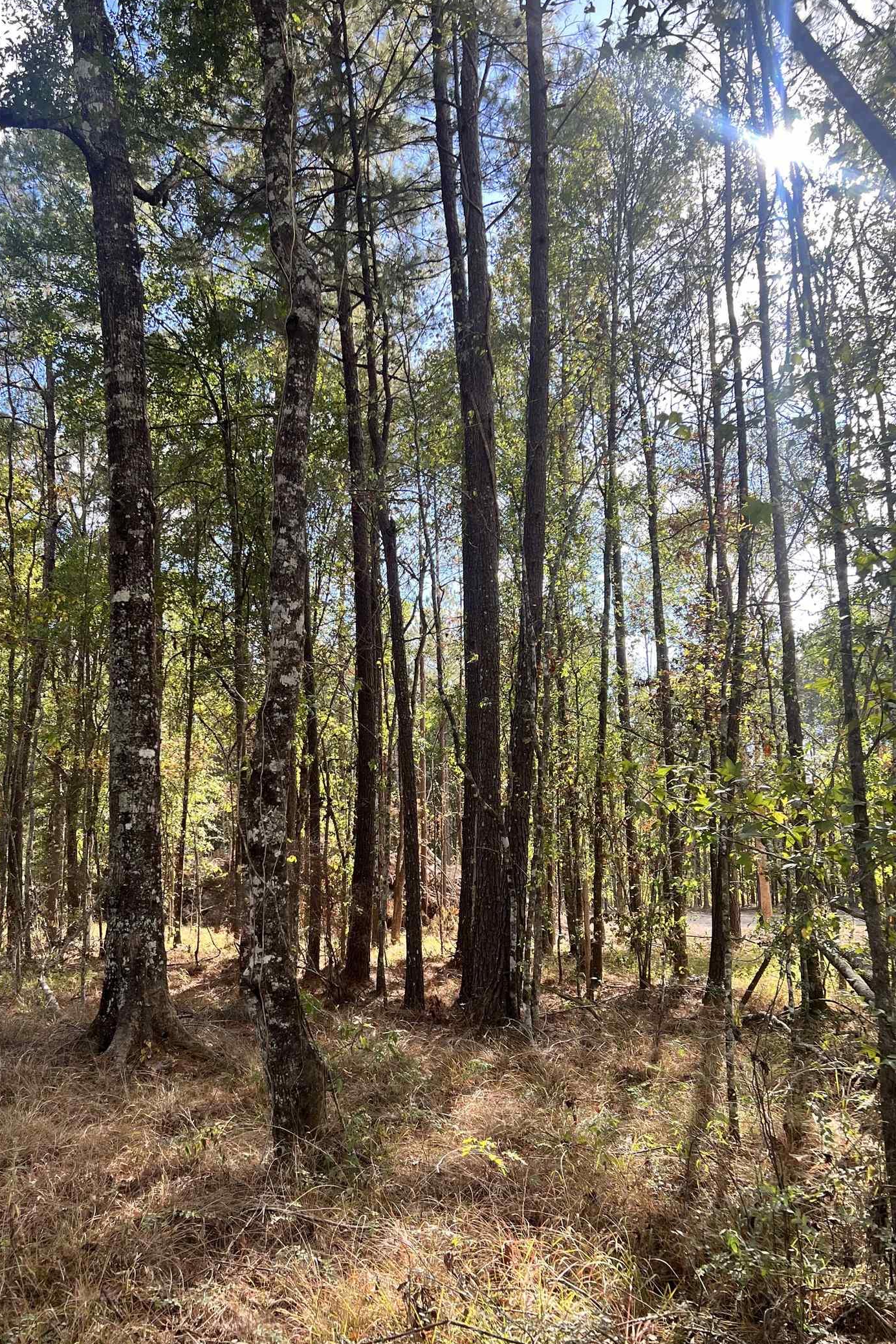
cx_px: 338
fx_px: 1120
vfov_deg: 61.9
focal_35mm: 30
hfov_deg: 43.3
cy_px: 709
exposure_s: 1/581
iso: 50
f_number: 1.5
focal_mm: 5.7
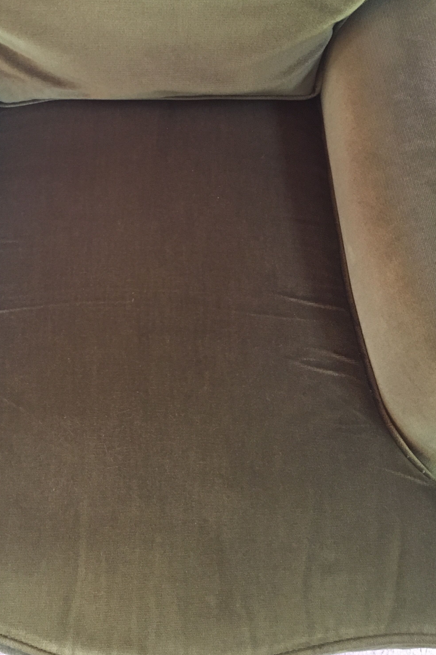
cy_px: 273
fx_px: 745
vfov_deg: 47.2
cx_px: 116
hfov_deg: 32.1
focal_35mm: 41
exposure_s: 1/20
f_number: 2.2
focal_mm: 4.15
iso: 200
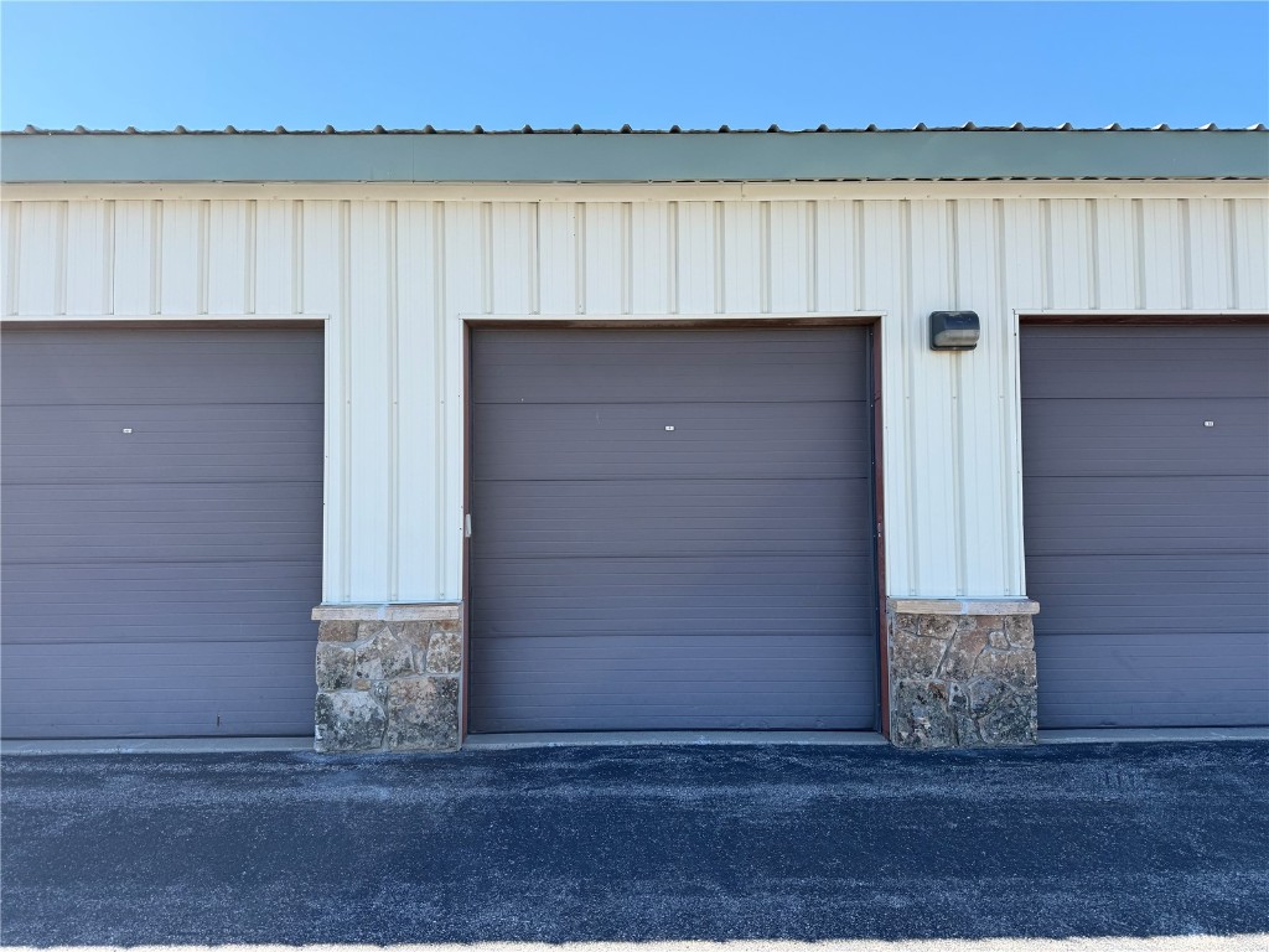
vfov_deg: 56.8
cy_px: 476
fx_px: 880
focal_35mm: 24
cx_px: 634
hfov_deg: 71.6
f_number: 1.78
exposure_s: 1/1314
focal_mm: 6.76
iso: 100
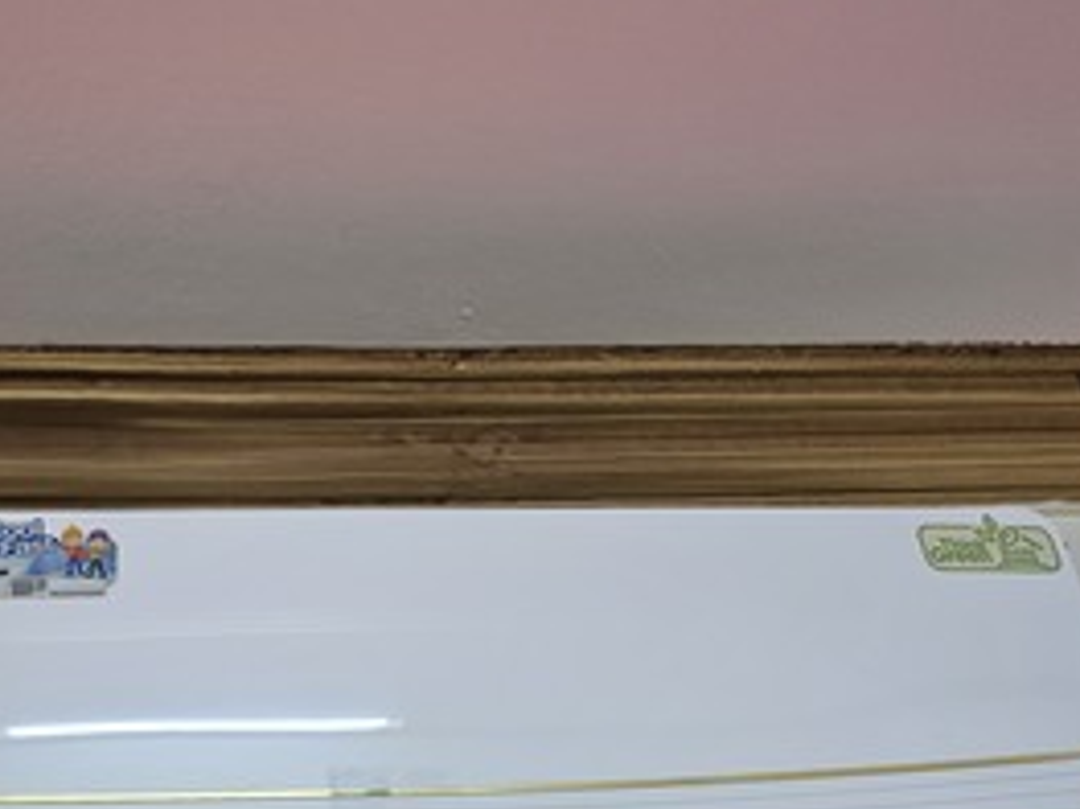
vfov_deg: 35.7
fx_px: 1247
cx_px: 306
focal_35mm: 40
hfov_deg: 45.6
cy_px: 524
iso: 1000
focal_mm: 6.3
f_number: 1.7
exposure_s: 1/120
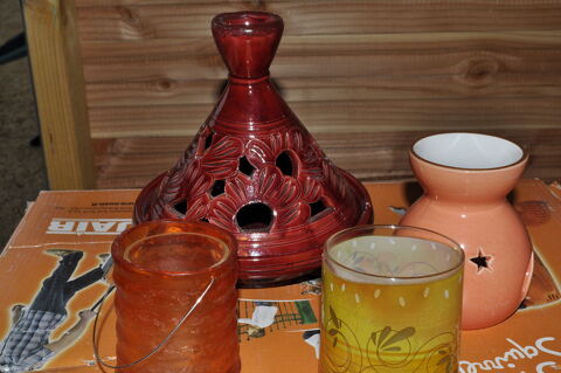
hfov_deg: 41.2
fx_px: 747
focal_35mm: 48
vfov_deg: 28.0
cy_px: 186
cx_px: 280
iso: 200
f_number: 13
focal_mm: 32
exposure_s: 1/200
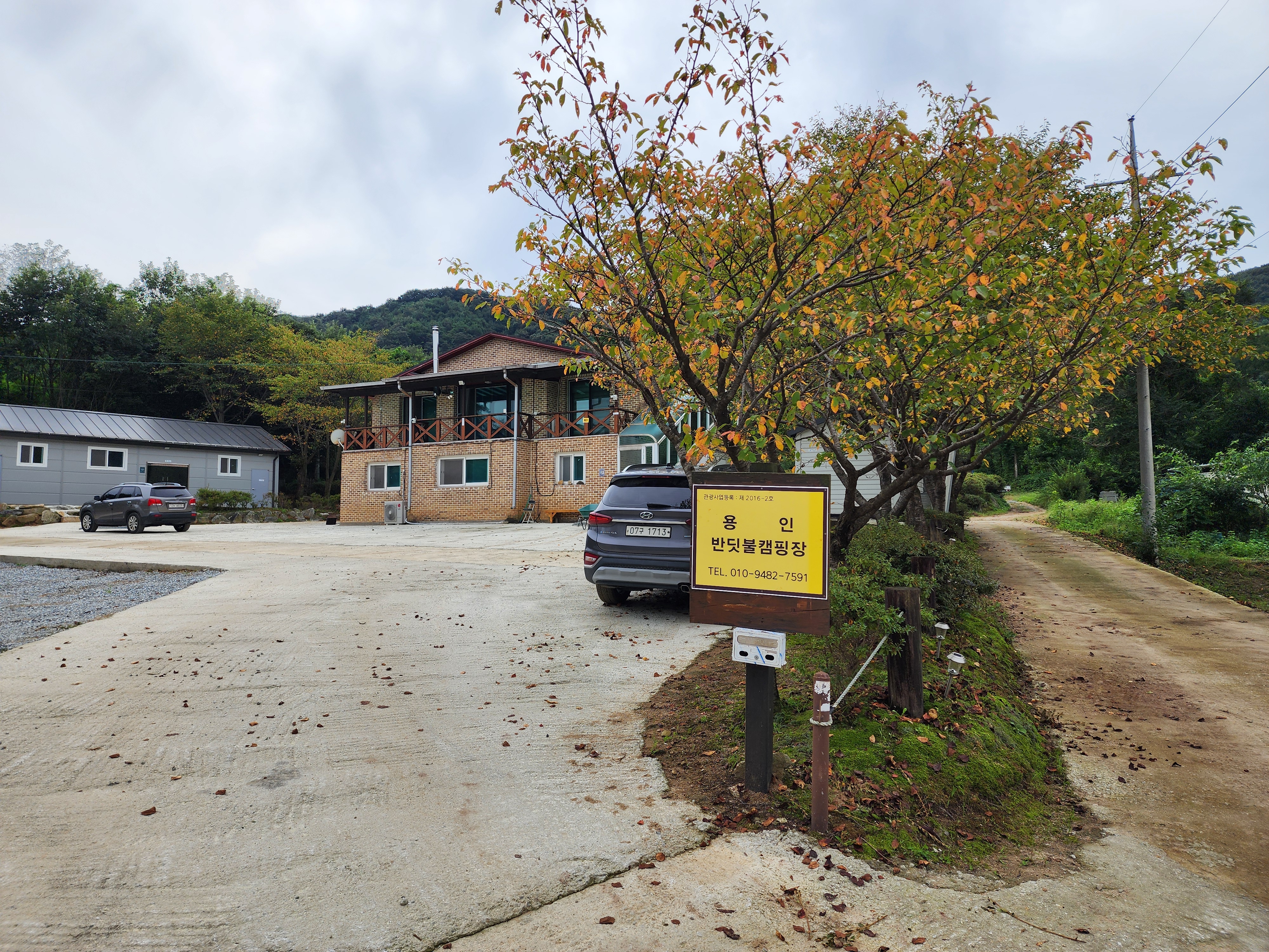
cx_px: 634
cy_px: 476
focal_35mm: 23
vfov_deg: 58.9
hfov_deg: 73.9
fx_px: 843
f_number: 1.8
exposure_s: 1/1350
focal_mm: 6.4
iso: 12
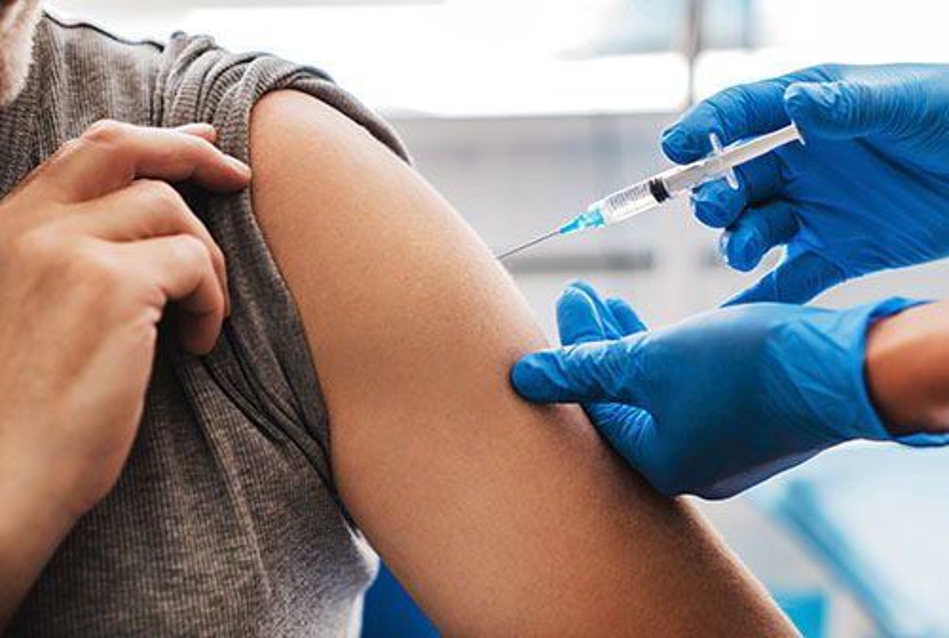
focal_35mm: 70
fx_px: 1850
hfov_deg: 28.8
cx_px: 474
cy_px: 319
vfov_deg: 19.6
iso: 640
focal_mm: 70
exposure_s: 1/250
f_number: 3.2
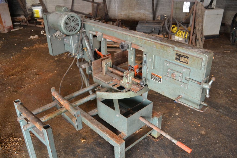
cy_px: 79
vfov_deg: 40.0
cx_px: 118
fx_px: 217
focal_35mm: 33
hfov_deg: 57.2
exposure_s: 1/60
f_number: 3.8
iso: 1100
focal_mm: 22
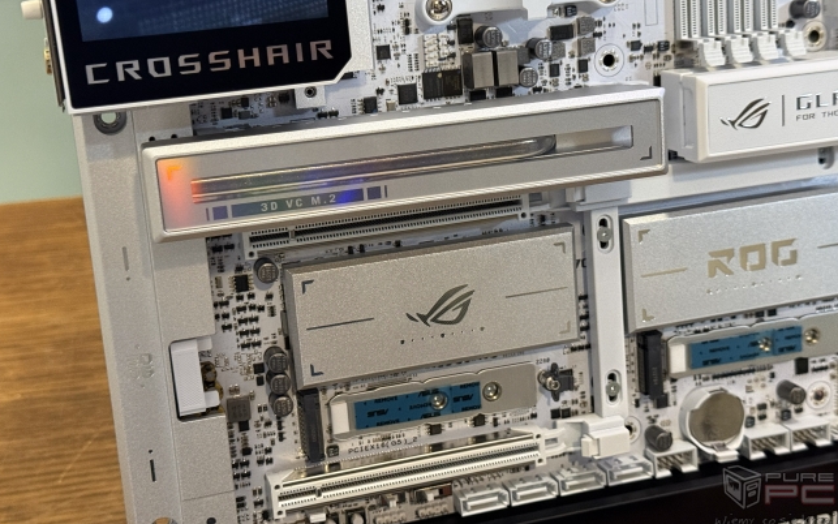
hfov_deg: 38.2
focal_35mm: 53
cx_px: 407
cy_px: 221
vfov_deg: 24.4
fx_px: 1211
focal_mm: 6.76
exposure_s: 1/40
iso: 400
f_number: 1.78
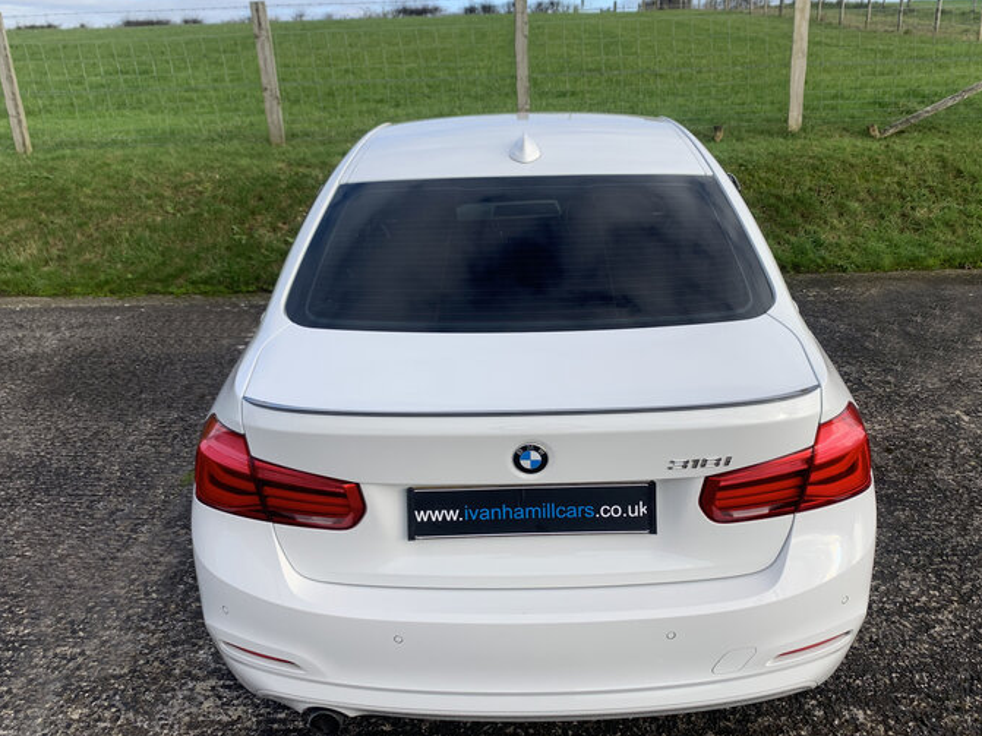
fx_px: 879
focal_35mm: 31
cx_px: 511
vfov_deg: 45.4
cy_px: 389
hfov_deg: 58.3
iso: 25
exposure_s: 1/1032
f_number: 1.8
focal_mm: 4.25
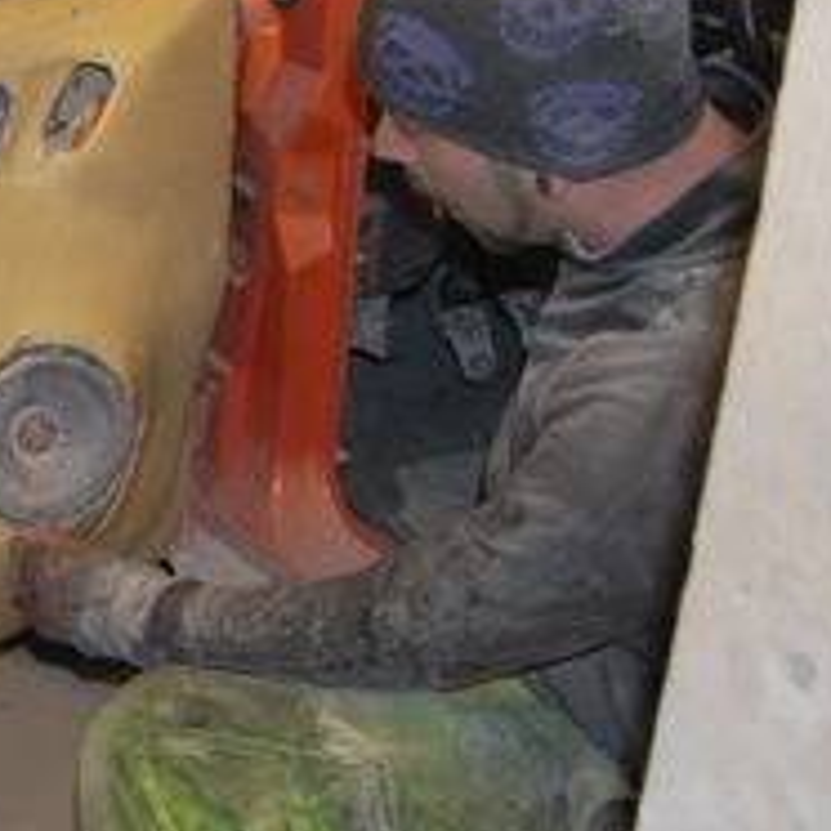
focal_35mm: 79
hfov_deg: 19.9
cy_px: 250
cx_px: -286
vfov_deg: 21.8
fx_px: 2146
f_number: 3.5
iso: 200
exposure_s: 1/60
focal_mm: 18
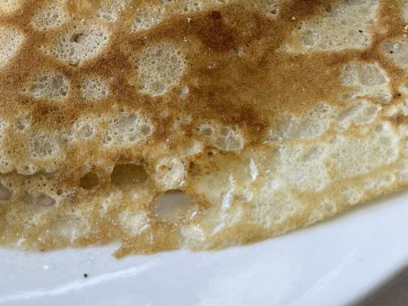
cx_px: 103
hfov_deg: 25.1
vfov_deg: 18.5
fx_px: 908
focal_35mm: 77
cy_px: -15
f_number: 1.6
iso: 32
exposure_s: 1/178
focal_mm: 5.1
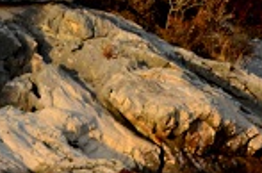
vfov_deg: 2.1
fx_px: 4657
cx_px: 225
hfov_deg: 3.2
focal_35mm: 642
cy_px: -239
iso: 640
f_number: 4.5
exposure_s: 1/1600
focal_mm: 70
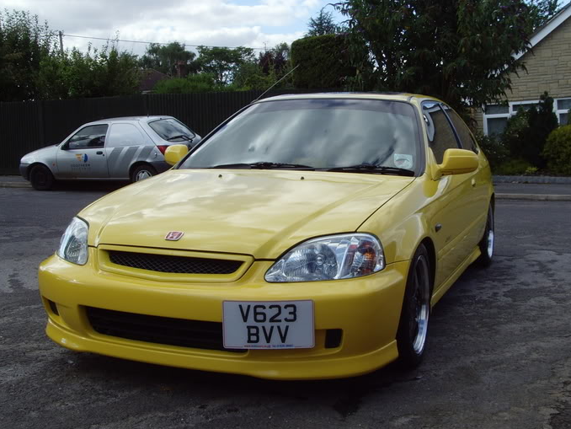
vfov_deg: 31.5
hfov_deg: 41.2
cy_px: 191
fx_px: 759
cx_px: 308
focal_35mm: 46
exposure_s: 1/180
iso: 80
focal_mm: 6.6
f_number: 6.3
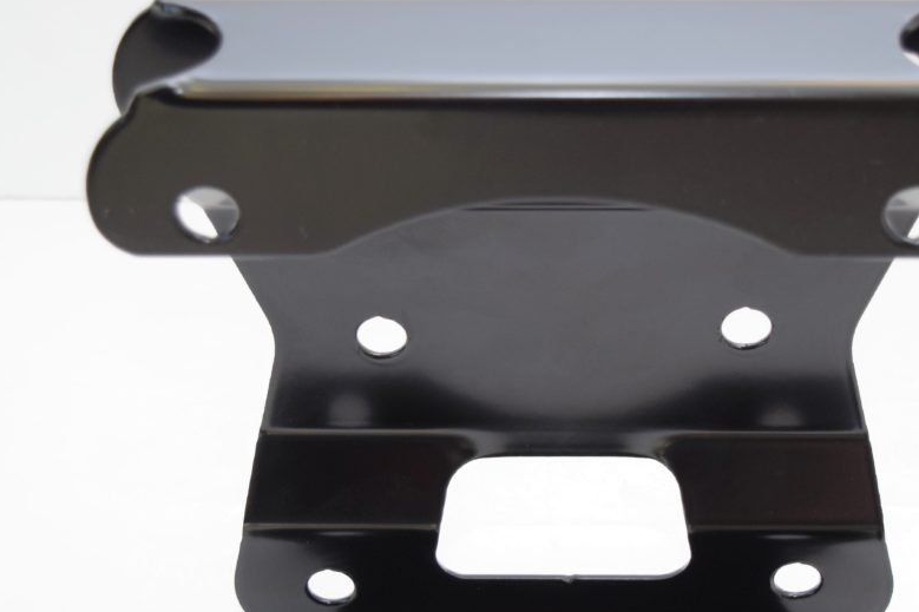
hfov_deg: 25.6
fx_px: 2016
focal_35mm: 79
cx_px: 557
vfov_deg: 17.3
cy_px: 369
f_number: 4.8
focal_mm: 38
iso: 450
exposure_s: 1/60
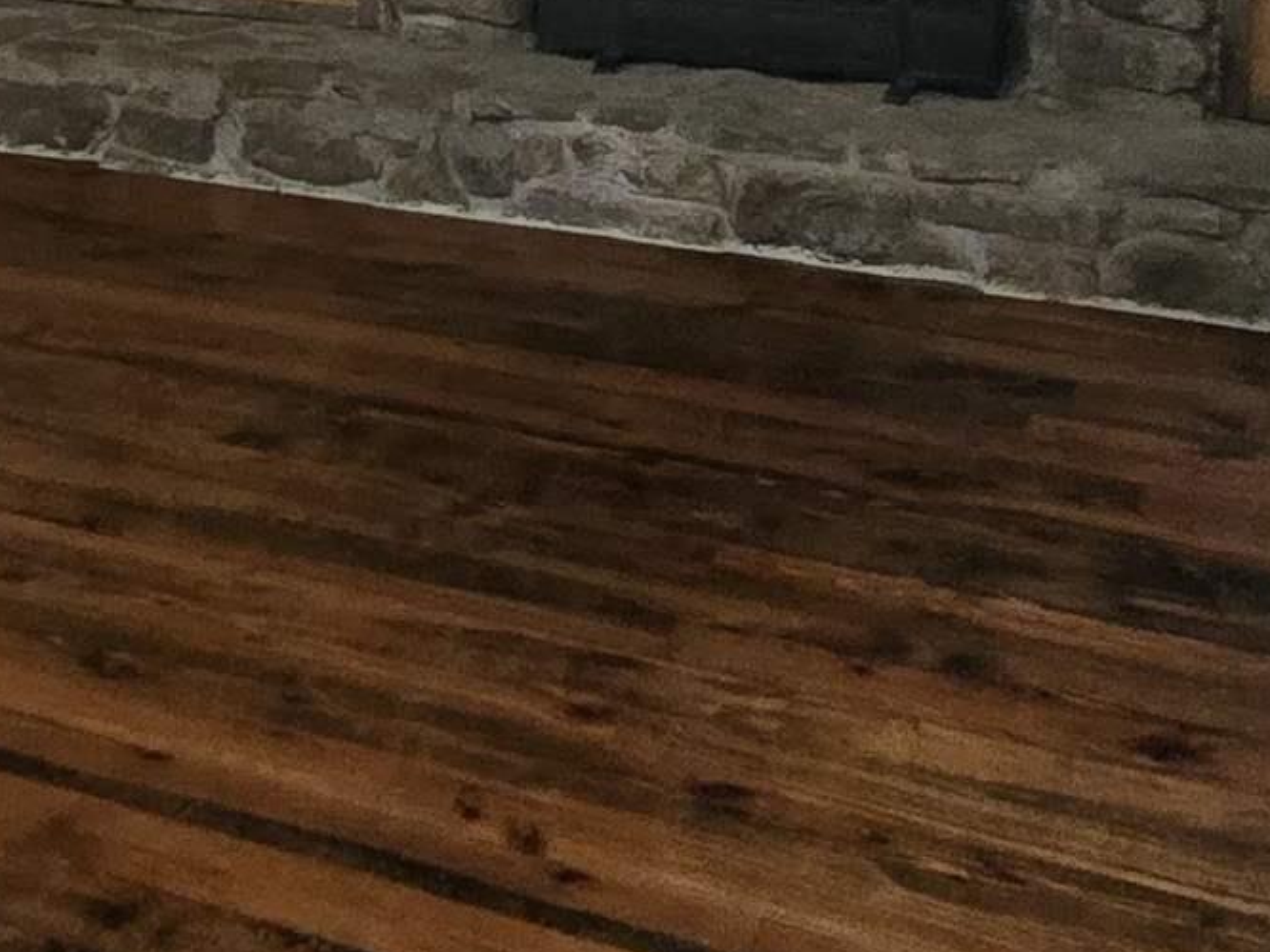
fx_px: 2201
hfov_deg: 30.4
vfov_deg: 21.9
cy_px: -288
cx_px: 69
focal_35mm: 60
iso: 1000
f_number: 2.2
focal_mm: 2.2
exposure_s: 1/60
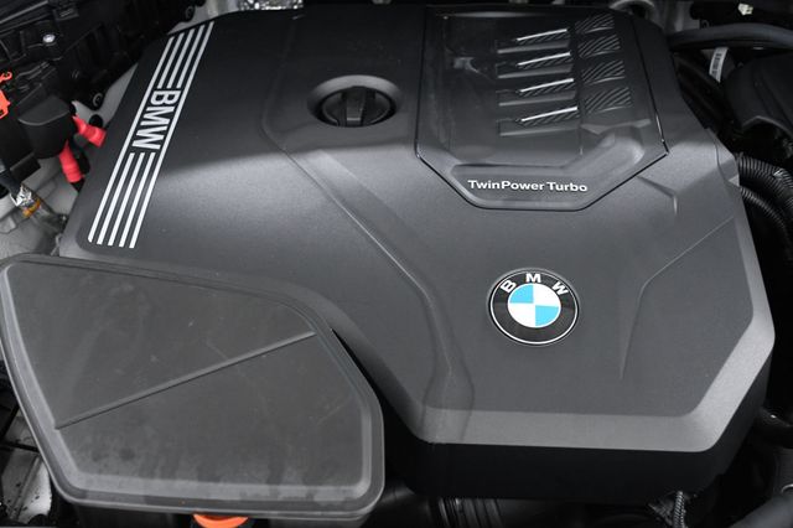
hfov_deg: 43.6
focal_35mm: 45
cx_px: 396
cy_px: 264
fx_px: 991
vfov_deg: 29.8
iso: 2500
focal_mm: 30
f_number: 5
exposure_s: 1/100
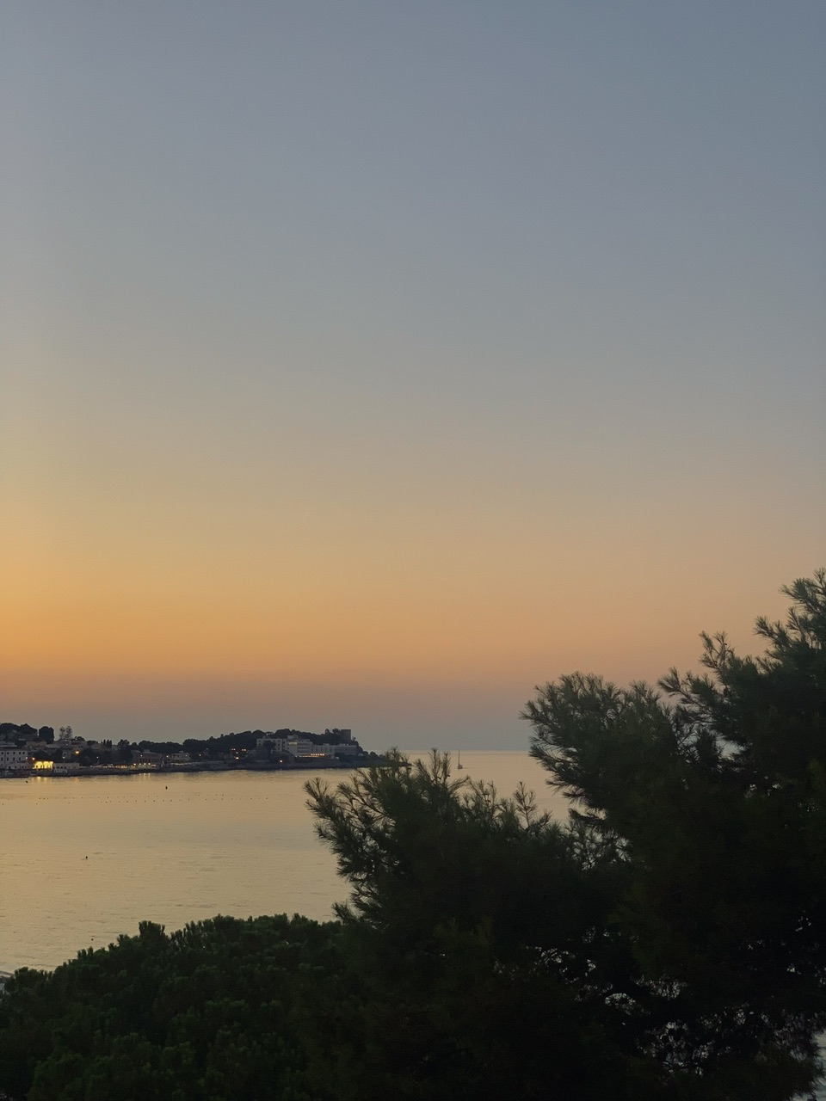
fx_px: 1654
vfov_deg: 36.8
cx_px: 413
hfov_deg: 28.0
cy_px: 550
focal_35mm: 52
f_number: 2.4
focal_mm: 6
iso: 100
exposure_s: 1/122
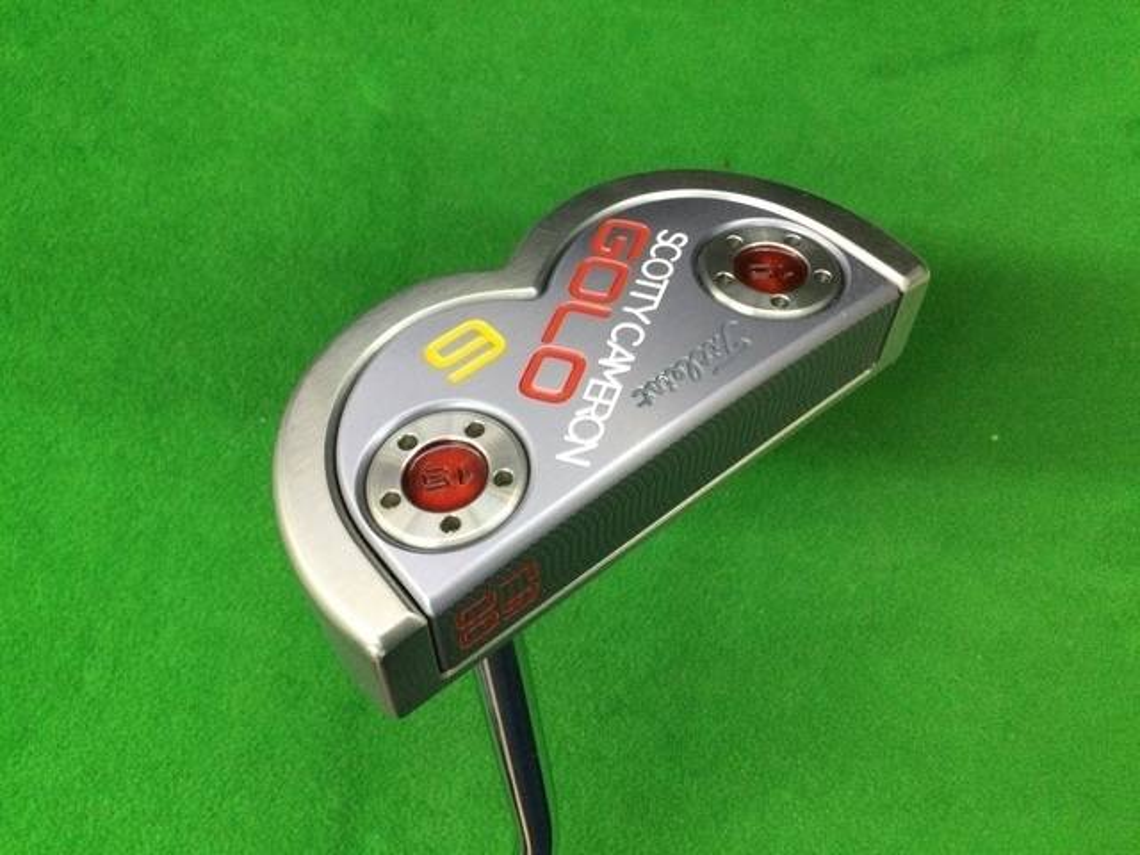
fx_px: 1021
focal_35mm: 31
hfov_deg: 58.4
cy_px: 428
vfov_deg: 45.4
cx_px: 570
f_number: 2.4
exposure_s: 1/30
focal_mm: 3.3
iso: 100
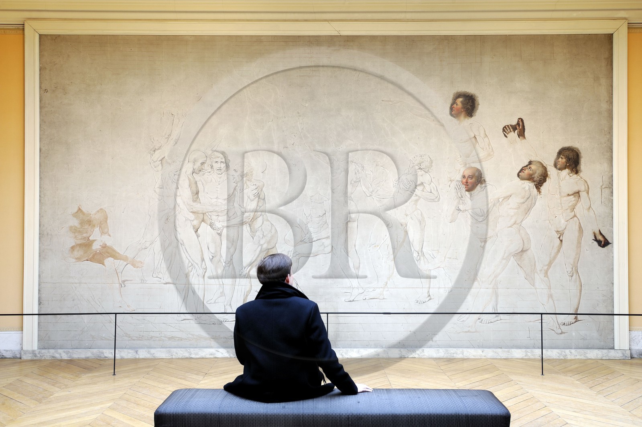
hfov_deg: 53.2
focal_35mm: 36
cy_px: 214
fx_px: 641
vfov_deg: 36.8
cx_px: 321
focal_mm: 36
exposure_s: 1/2
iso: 200
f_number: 9
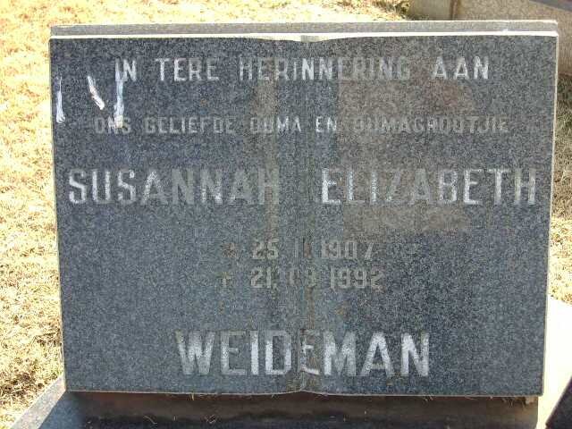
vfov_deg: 23.7
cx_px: 286
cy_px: 214
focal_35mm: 62
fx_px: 1024
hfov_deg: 31.2
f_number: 3.5
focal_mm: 10.2
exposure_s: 1/125
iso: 100
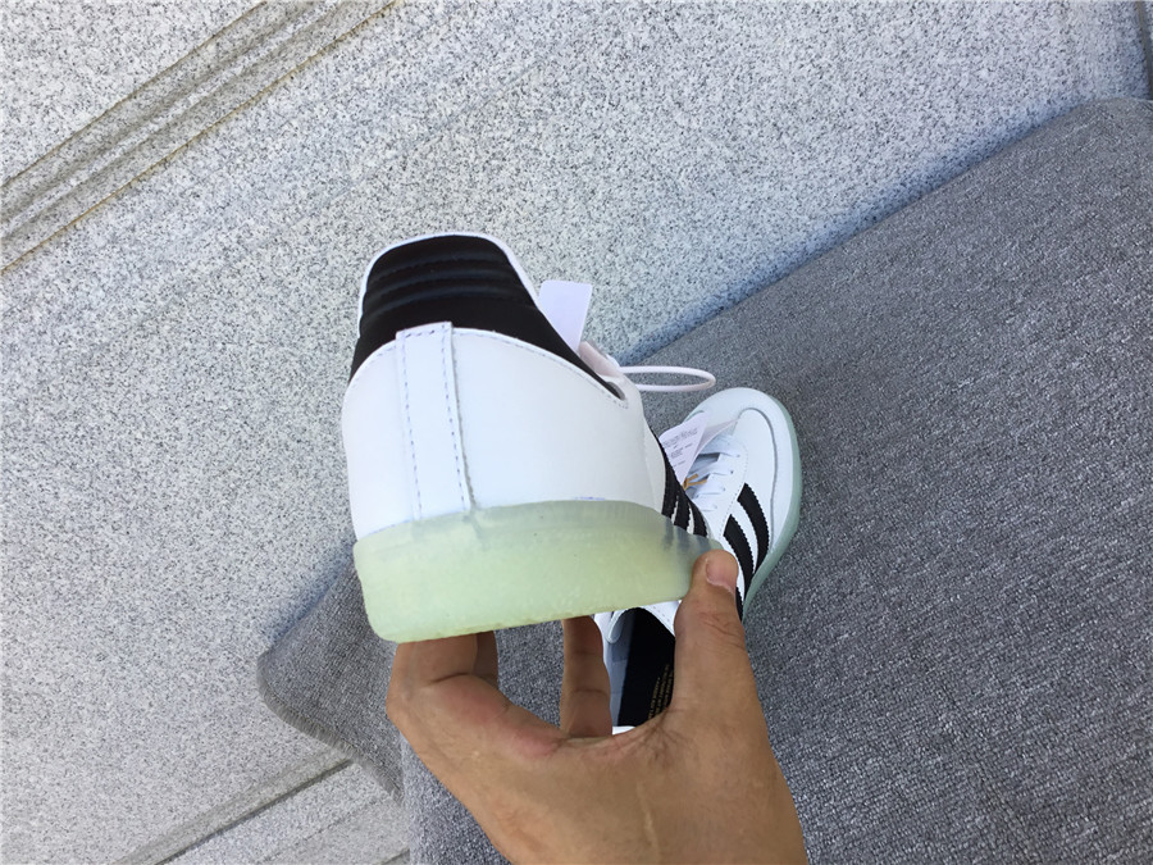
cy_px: 432
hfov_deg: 58.4
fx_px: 1033
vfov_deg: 45.4
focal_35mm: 31
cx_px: 576
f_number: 2.4
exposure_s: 1/141
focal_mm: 3.3
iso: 25
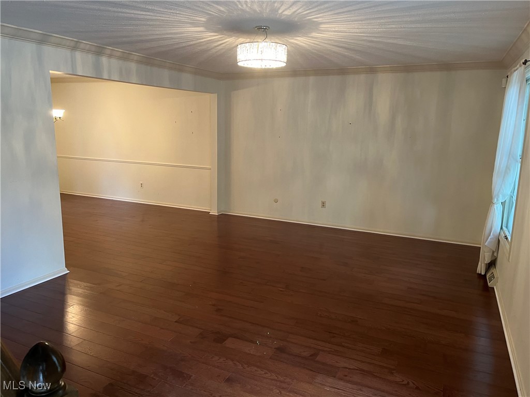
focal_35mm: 26
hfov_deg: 67.3
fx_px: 398
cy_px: 198
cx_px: 265
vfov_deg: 53.1
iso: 160
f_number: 1.6
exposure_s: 1/60
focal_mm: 5.1
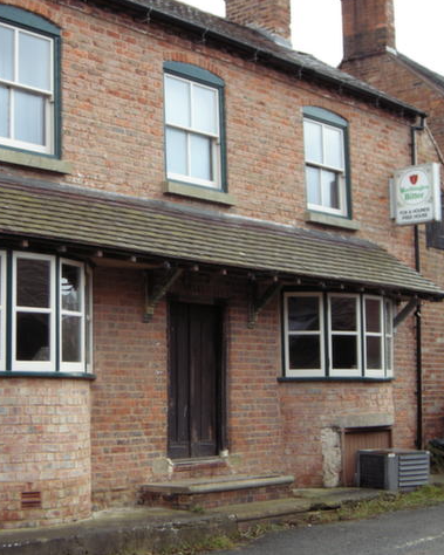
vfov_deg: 30.5
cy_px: 276
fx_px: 1019
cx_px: 135
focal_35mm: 62
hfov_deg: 24.4
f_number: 3.1
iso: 84
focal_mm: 10.1
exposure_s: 1/56
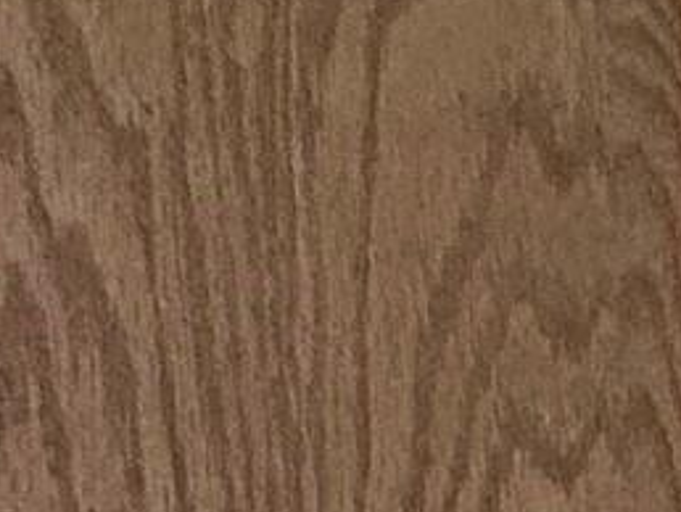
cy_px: 1441
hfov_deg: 13.3
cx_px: 1623
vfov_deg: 10.4
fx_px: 2186
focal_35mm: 111
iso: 250
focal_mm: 2.22
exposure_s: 1/120
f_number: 2.2
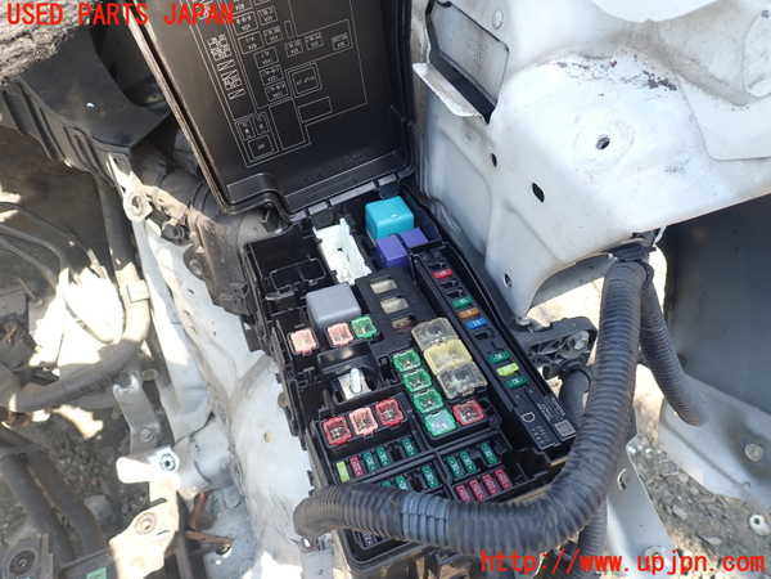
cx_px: 386
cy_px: 290
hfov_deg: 69.4
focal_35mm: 25
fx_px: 557
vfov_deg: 54.9
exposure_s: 1/100
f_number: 2.8
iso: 100
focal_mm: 4.5
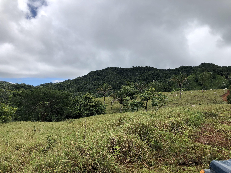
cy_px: 86
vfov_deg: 49.7
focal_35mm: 28
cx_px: 116
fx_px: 187
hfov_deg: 63.4
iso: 20
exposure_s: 1/2183
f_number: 1.8
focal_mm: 4
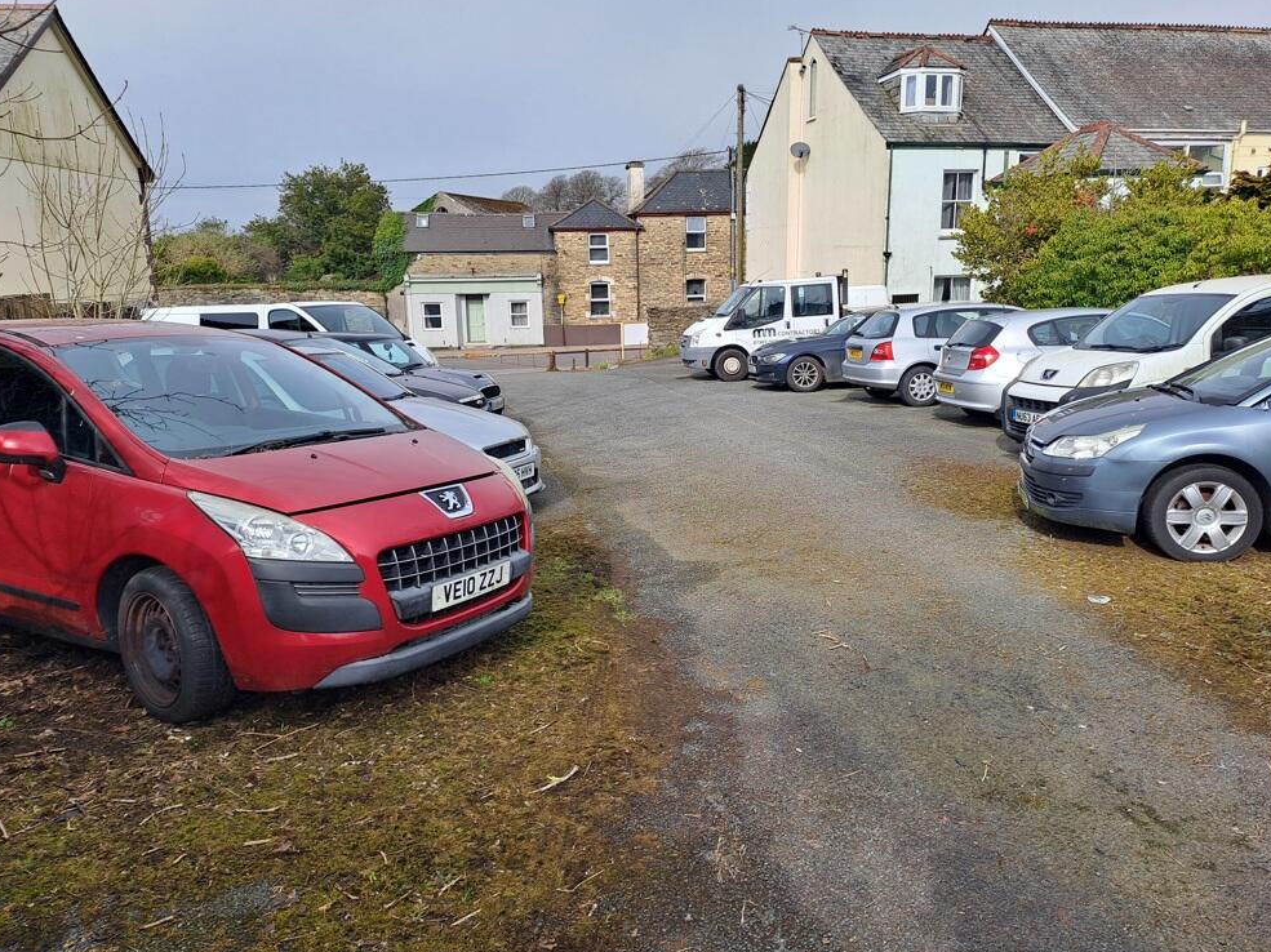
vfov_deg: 53.0
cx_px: 645
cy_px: 466
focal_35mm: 26
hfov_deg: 67.3
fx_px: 954
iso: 32
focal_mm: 4.65
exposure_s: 1/1012
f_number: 1.8
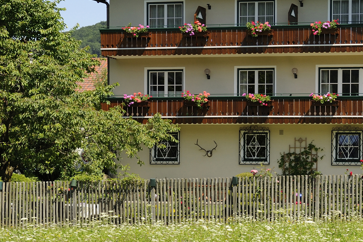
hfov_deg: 18.6
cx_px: 391
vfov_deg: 12.8
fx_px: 1069
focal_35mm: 106
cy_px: 19
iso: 160
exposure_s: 1/250
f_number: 8
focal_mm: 38
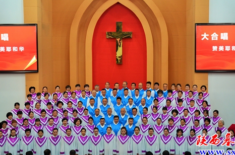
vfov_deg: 23.2
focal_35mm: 58
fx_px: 378
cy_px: 60
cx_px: 128
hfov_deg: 34.5
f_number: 4.2
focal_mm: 30
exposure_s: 1/40
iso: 500
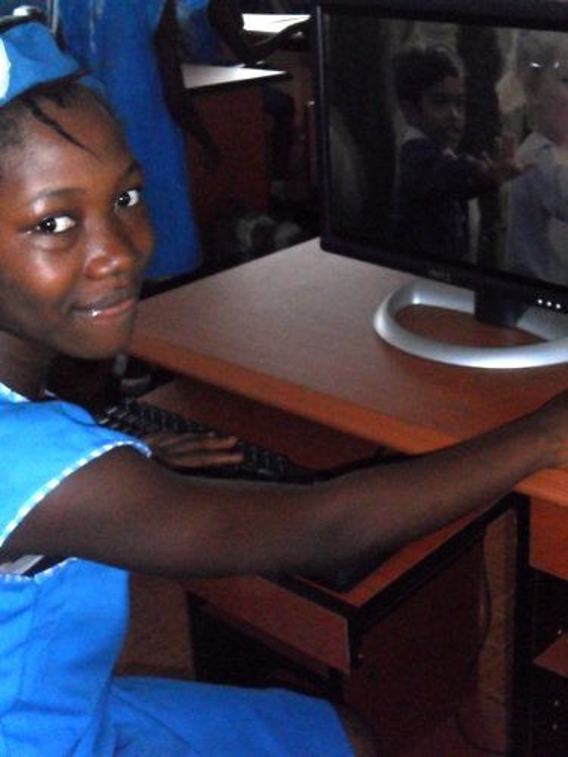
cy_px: 378
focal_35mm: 52
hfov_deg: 28.0
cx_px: 284
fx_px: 1138
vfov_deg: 36.8
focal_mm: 9.3
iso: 400
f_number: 12.6
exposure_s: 1/60
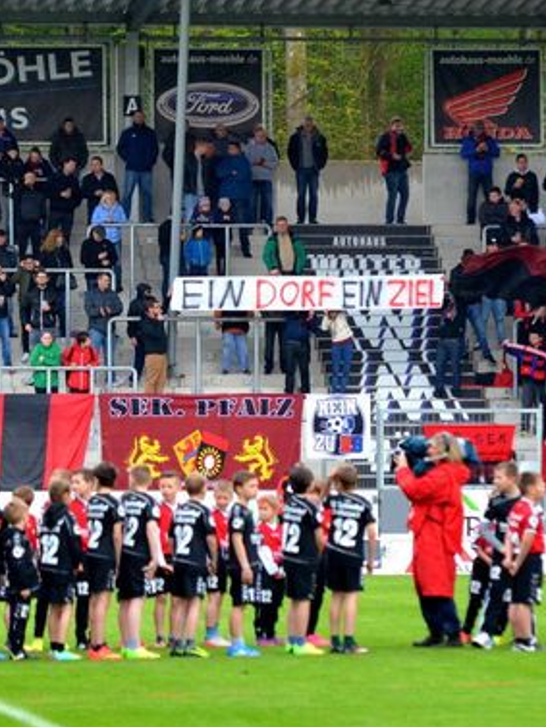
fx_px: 5129
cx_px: 386
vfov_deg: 8.1
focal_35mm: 244
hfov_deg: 6.1
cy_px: 364
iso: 1600
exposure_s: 1/800
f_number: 3.2
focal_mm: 112
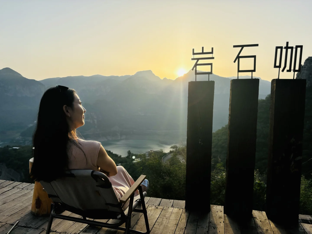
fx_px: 234
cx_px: 156
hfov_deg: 67.3
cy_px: 117
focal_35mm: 26
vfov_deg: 53.1
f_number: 1.6
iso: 50
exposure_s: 1/3106
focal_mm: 5.96
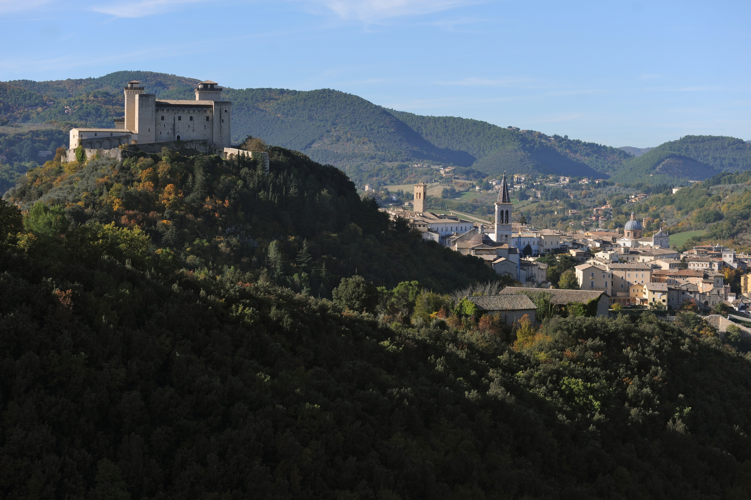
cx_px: 376
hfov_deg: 25.4
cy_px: 250
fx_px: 1668
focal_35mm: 80
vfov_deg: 17.0
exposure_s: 1/1600
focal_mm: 80
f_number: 5
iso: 200
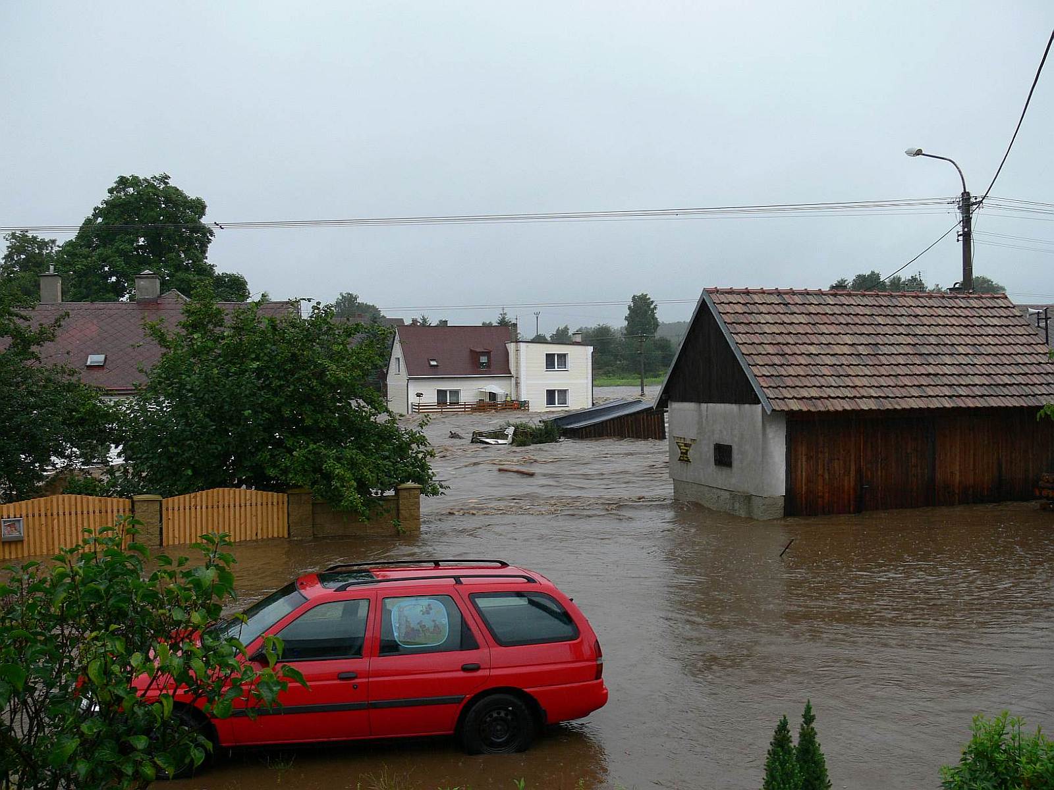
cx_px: 527
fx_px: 1066
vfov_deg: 40.7
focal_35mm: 35
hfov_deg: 52.6
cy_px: 395
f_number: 3.2
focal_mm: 7.4
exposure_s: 1/50
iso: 80
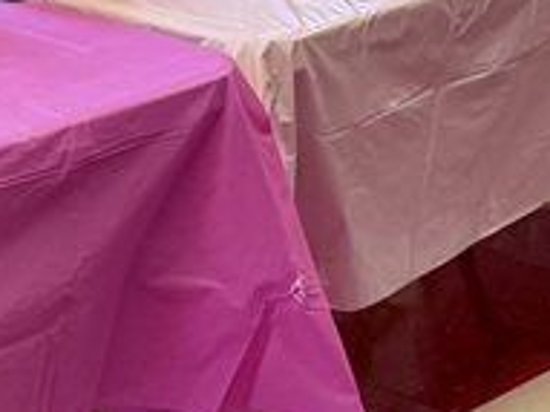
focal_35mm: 129
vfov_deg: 11.5
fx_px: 2048
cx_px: -291
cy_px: 176
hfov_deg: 14.2
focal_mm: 6.76
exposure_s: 1/121
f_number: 1.78
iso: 200
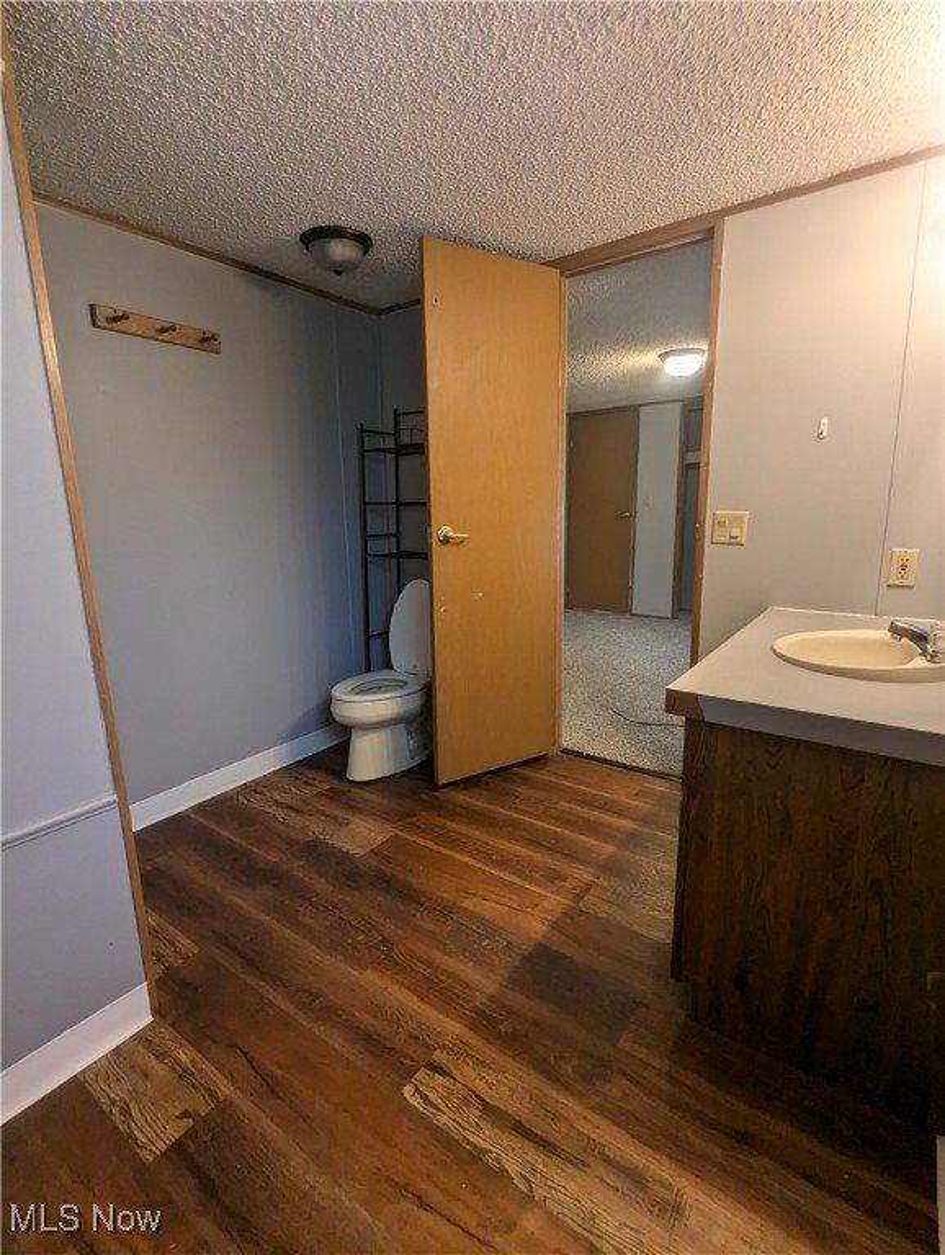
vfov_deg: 94.4
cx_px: 472
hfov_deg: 78.2
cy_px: 628
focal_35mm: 16
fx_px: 581
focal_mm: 2.35
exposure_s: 1/60
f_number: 2.2
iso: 130
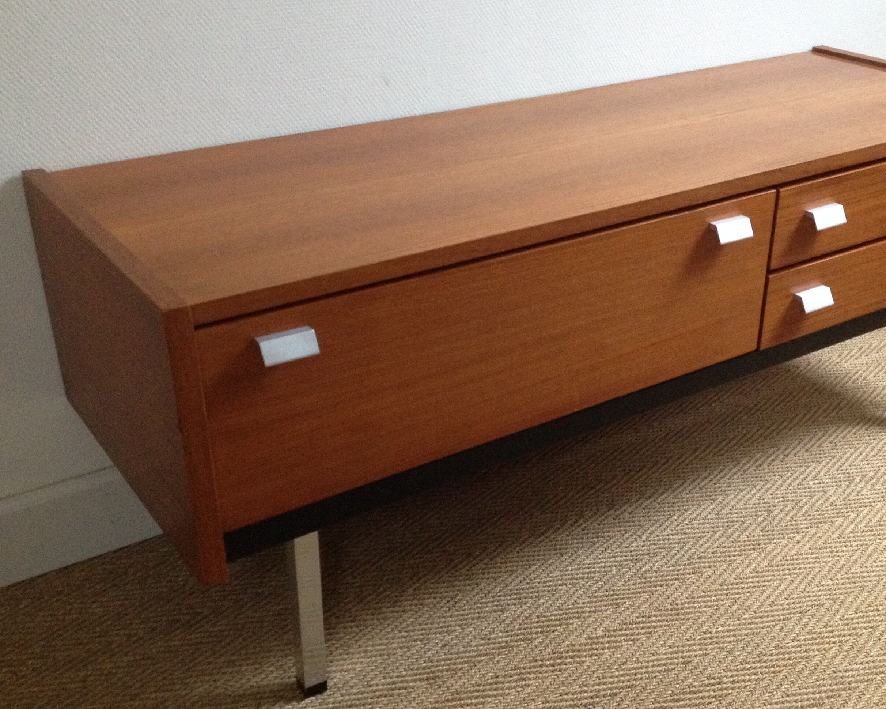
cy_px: 372
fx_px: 1206
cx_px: 530
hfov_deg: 40.2
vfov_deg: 32.7
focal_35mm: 46
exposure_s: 1/17
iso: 400
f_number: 2.4
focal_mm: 4.28
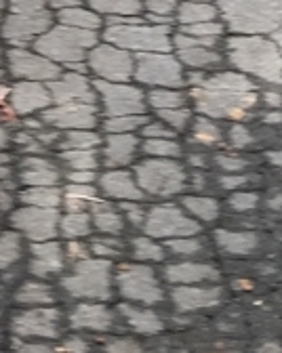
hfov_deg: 8.9
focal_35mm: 173
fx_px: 1808
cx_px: 29
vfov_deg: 9.0
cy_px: -714
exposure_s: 1/60
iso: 32
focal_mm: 4.15
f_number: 2.2
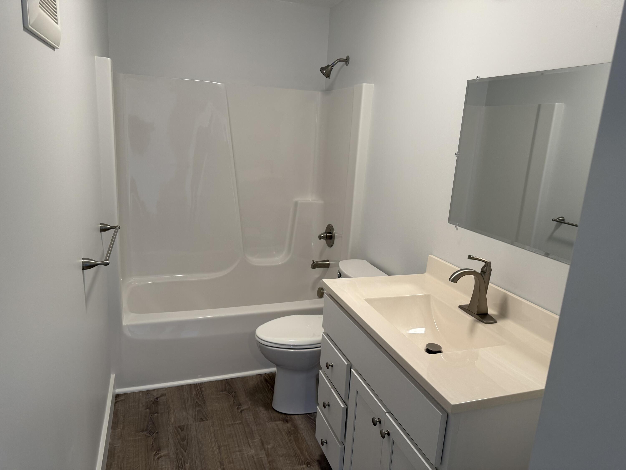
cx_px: 313
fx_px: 434
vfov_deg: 56.8
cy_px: 235
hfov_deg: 71.6
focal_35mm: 24
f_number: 1.78
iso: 160
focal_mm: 6.76
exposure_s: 1/120
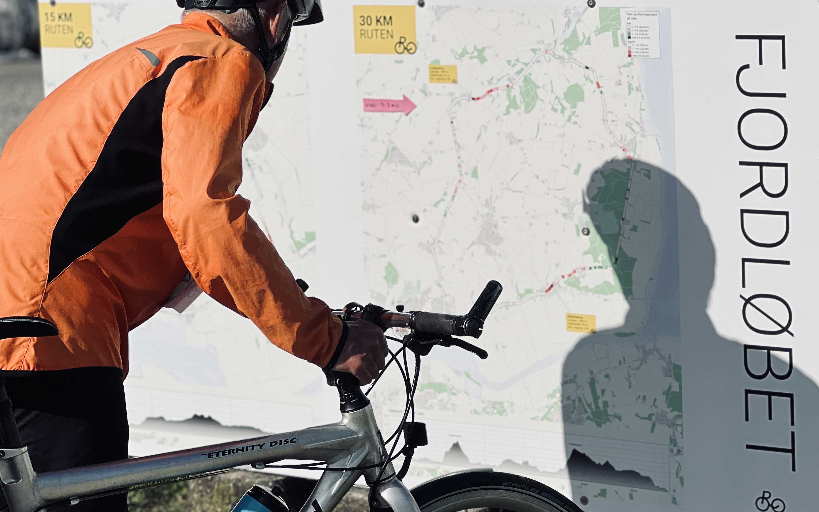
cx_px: 406
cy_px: 296
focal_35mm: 118
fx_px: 2634
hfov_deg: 17.7
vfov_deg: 11.1
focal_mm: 9
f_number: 2.8
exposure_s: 1/2053
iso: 32
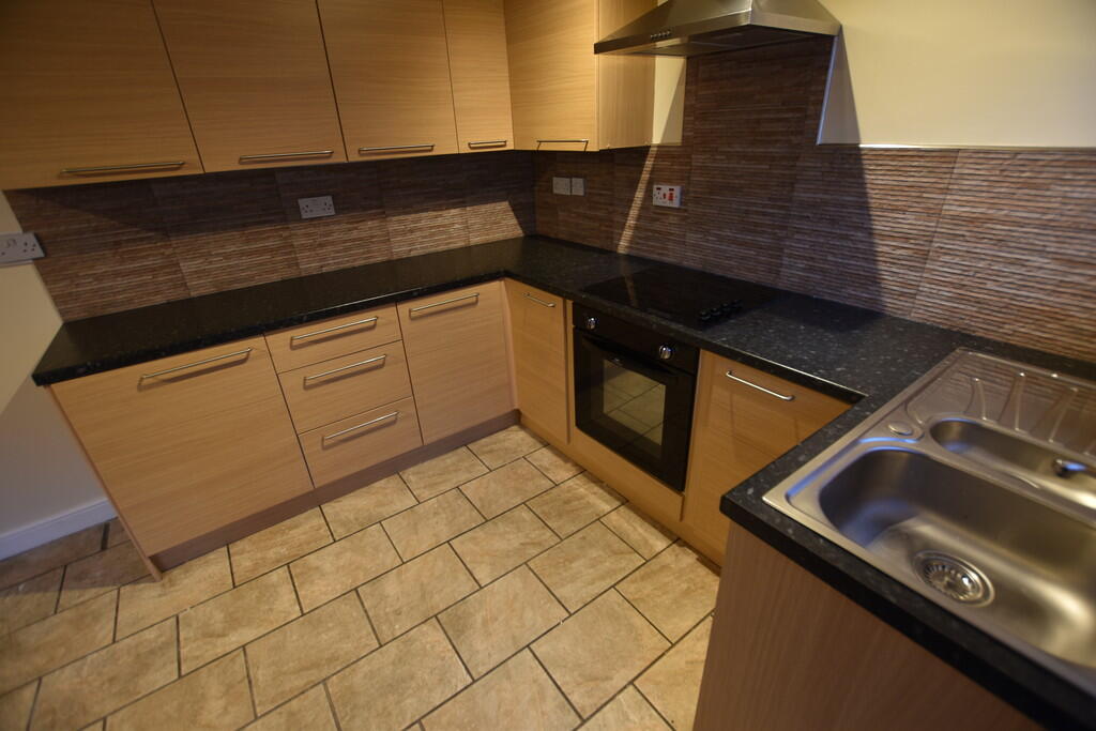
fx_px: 457
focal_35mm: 15
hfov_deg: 100.4
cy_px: 366
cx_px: 548
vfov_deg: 77.3
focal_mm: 10
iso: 100
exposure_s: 1/15
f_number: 3.5
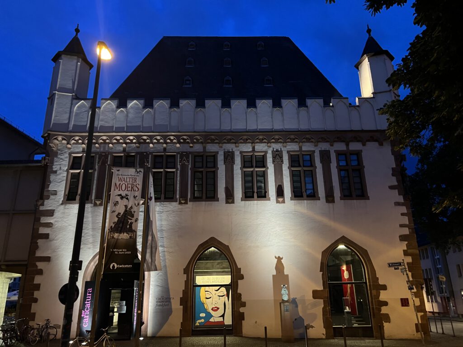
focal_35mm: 26
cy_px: 174
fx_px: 348
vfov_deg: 53.1
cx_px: 232
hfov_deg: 67.3
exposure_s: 1/25
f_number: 1.5
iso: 640
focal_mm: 5.7
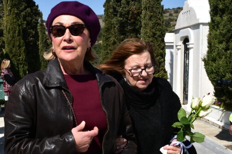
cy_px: 89
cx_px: 90
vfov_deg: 36.8
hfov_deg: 52.7
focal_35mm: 36
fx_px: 232
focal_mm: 28
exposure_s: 1/2500
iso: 2000
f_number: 13
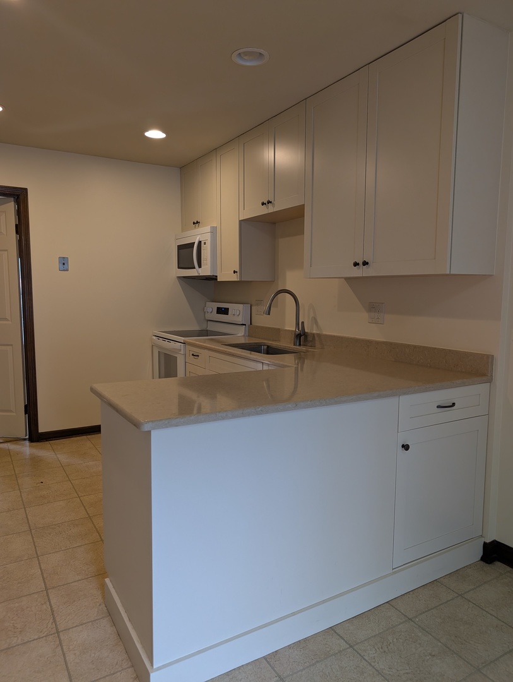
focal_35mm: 24
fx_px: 473
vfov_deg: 71.5
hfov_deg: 56.9
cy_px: 341
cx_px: 256
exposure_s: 1/120
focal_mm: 6.9
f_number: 1.68
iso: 182
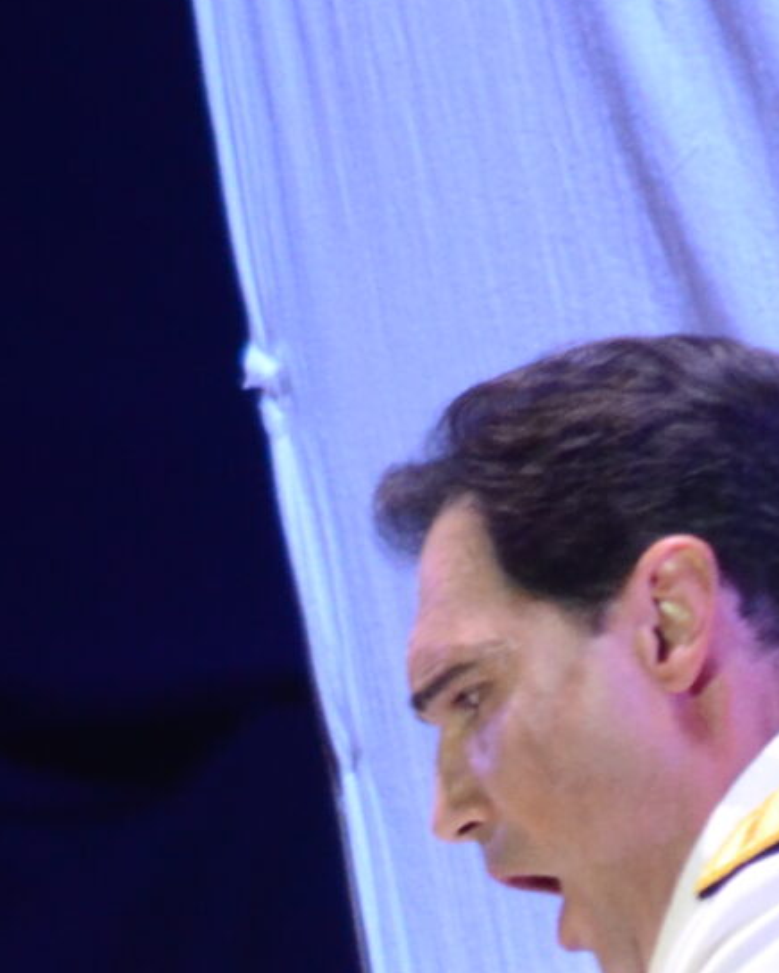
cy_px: 1197
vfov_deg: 1.5
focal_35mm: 1323
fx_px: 38128
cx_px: 250
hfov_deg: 1.2
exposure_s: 1/100
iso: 1600
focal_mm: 200
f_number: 5.6
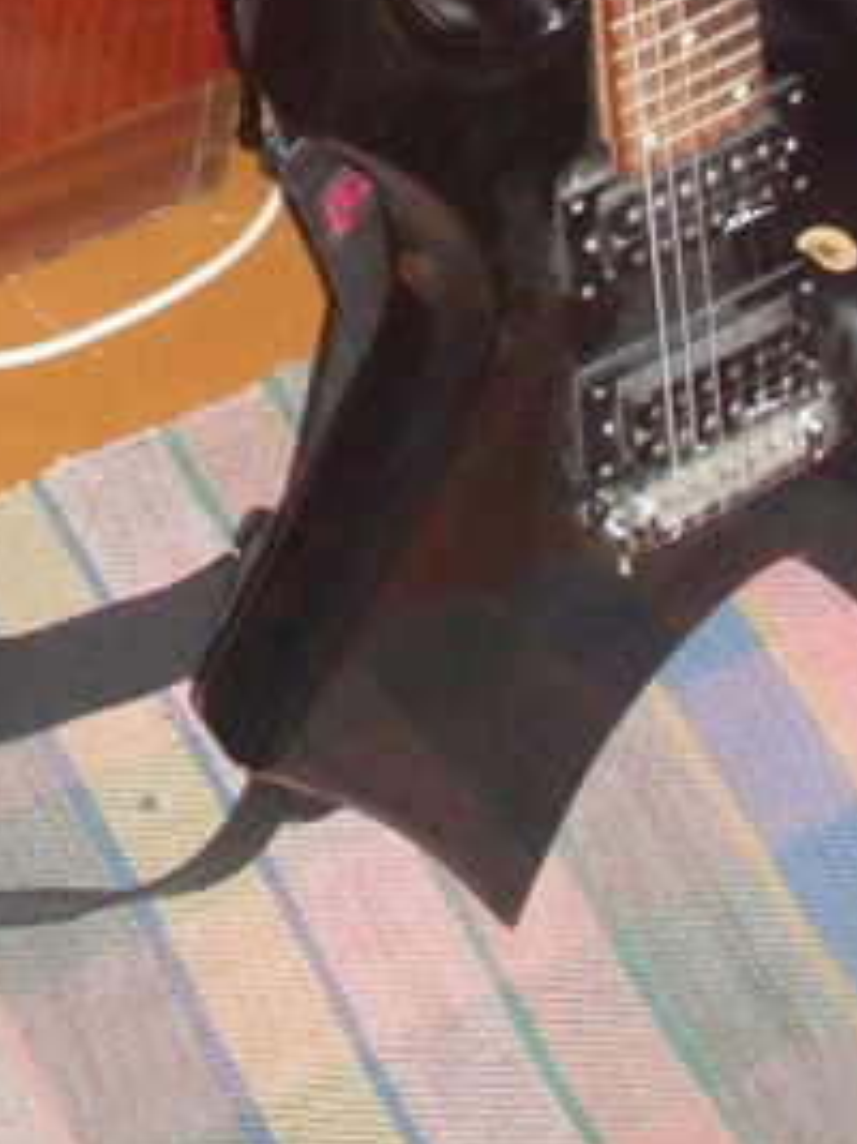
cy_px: -377
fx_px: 3766
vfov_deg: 16.3
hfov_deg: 12.8
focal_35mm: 114
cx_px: -51
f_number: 2.8
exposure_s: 1/45
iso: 160
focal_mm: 6.3
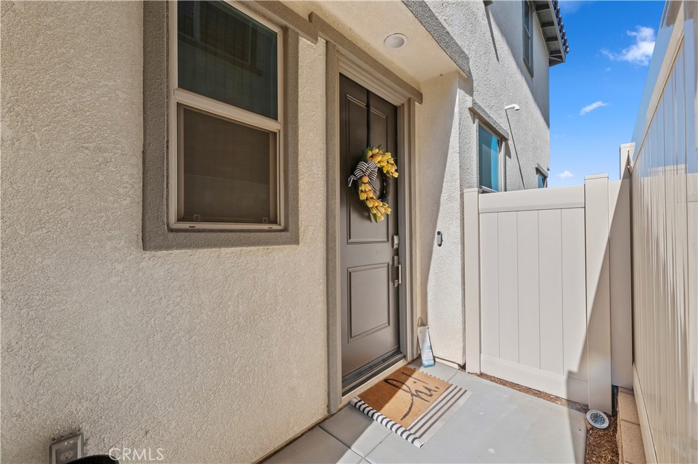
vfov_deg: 81.1
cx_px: 349
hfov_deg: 104.3
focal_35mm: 14
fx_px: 271
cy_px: 232
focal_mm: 14
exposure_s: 1/320
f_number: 16
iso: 500
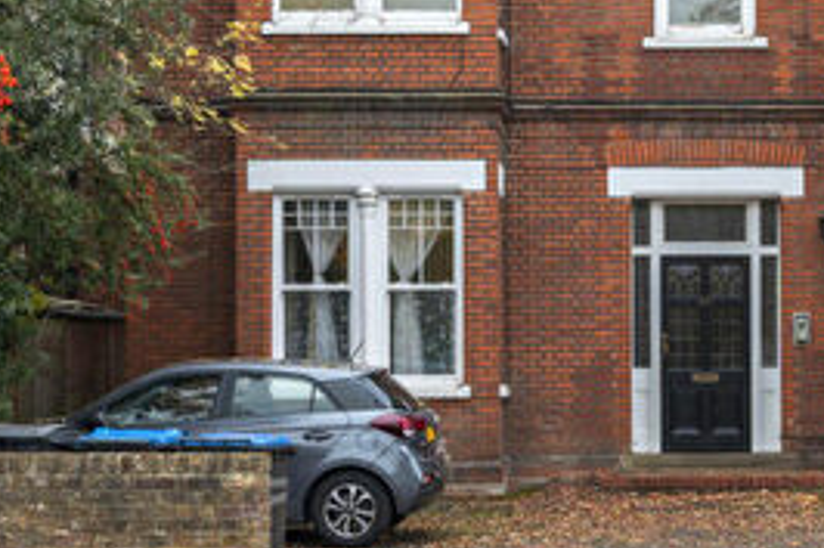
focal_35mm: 58
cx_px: 663
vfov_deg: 22.3
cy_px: -25
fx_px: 1327
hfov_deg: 33.5
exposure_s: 1/80
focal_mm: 22
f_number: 8
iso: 200
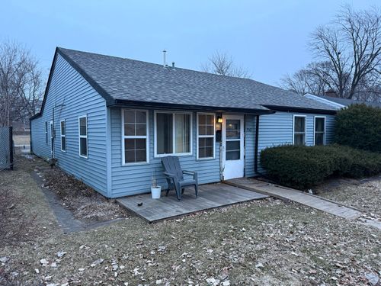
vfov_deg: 56.8
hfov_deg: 71.6
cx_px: 190
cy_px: 143
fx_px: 264
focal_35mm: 24
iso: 320
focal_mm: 6.76
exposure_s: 1/60
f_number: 1.78
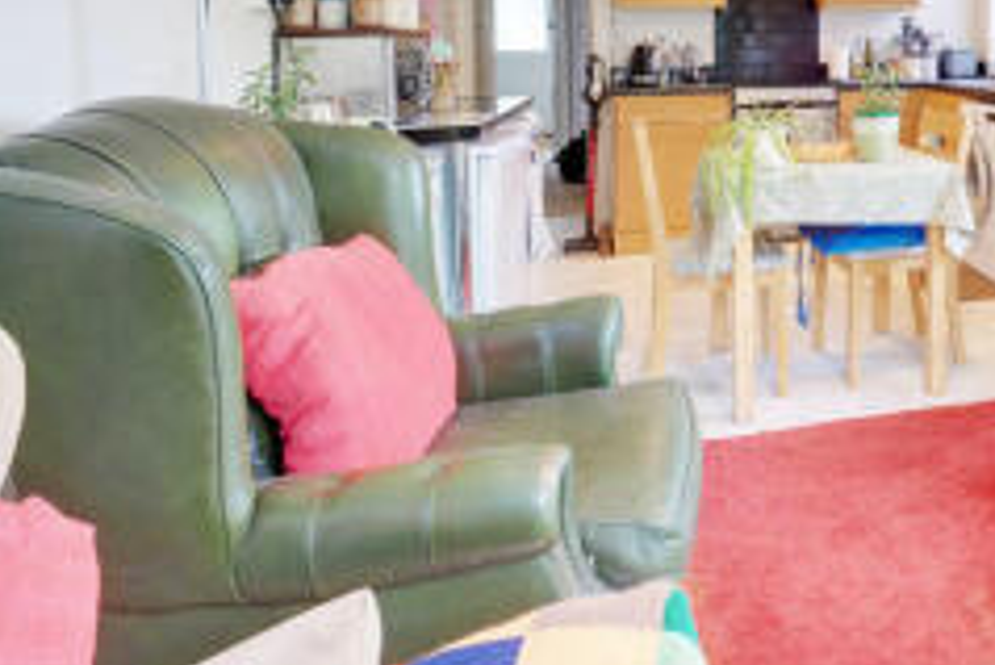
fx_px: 830
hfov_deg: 54.2
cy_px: 56
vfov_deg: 40.1
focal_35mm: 30
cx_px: 890
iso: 400
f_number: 9
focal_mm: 10
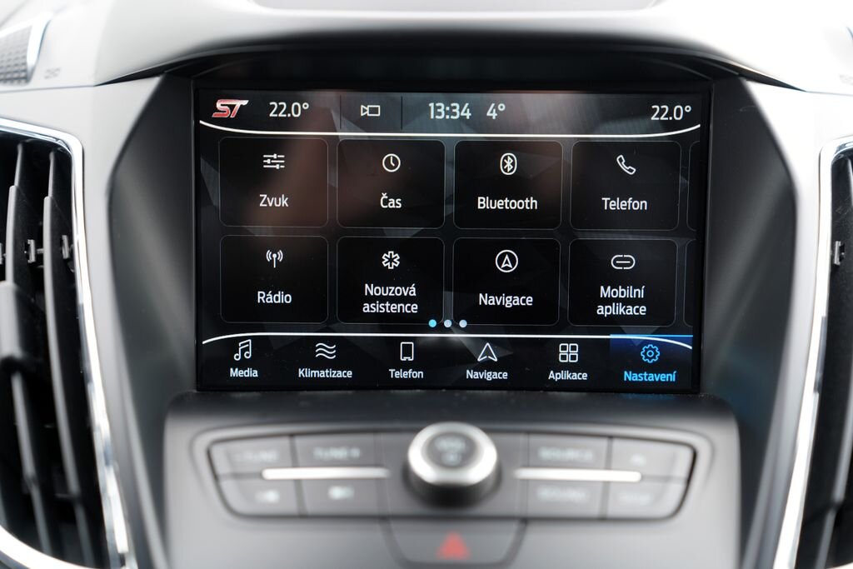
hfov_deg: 33.9
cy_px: 284
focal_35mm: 59
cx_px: 426
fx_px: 1398
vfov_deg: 23.0
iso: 100
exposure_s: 1/60
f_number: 2.8
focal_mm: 59
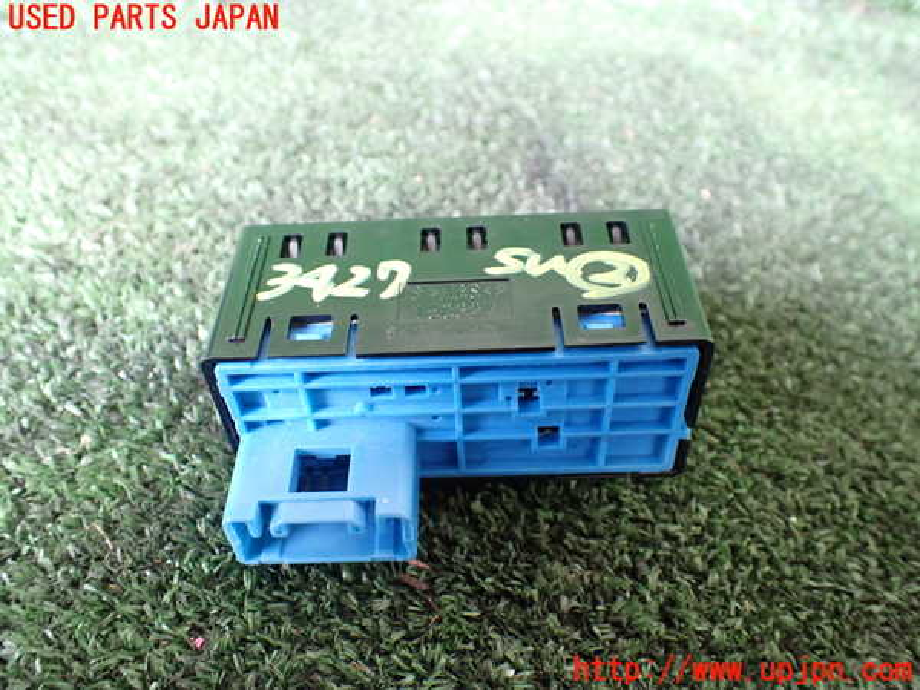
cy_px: 345
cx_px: 460
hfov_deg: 60.0
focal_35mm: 30
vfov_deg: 46.8
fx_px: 797
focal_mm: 5.4
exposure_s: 1/30
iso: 800
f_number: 2.3
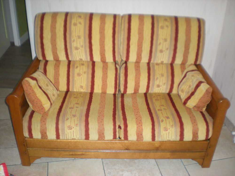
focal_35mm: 38
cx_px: 118
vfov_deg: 37.7
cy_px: 88
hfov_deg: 49.0
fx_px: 258
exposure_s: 1/60
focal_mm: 6.3
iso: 257
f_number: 3.1
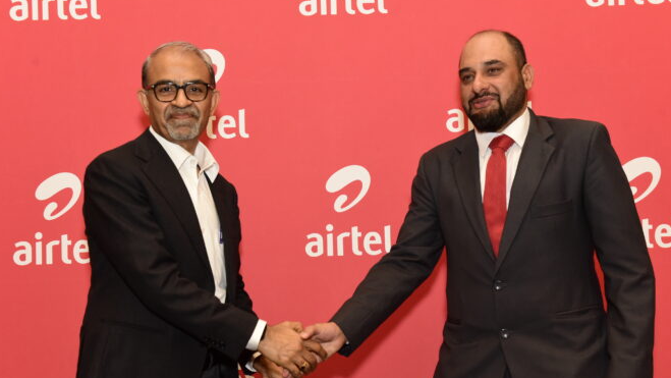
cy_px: 213
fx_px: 1086
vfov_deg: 19.7
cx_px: 320
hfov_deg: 34.3
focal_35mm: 61
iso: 3200
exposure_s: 1/200
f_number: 6.3
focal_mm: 50
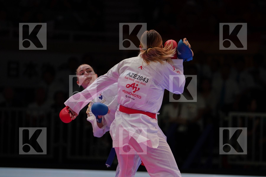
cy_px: 88
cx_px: 133
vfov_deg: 5.0
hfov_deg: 7.5
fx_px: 2017
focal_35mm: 273
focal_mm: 182
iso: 400
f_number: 2.8
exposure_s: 1/1000
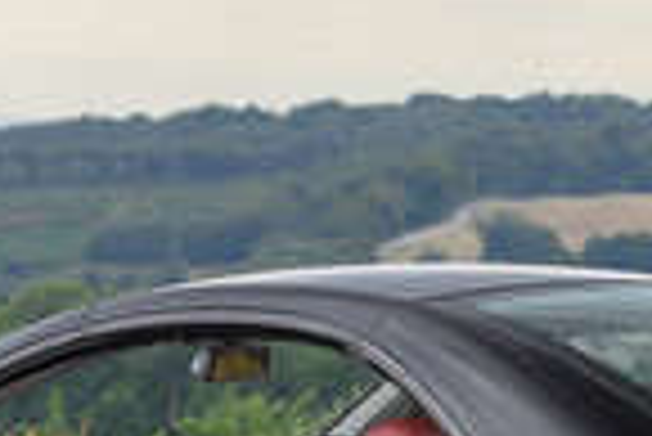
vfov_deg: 2.7
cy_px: 276
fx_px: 9101
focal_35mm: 502
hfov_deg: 4.1
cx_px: 319
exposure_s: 1/60
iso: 160
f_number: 8
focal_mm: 112
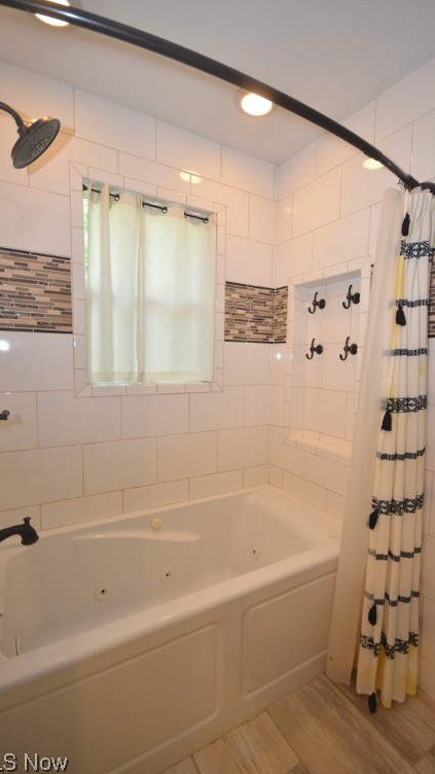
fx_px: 328
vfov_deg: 99.4
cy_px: 390
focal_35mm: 16
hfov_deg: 67.1
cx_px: 227
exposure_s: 1/60
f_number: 4
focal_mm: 10
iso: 800
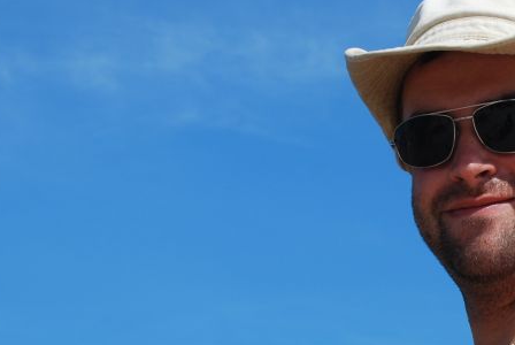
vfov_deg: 10.1
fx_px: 1952
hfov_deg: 14.9
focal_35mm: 136
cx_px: 467
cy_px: 206
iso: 100
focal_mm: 35
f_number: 8
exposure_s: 1/250
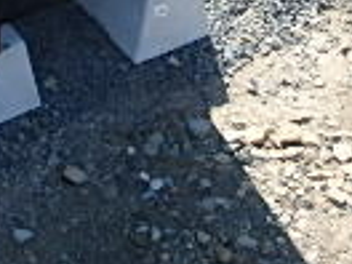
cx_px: 3
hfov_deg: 18.8
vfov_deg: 13.5
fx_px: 1037
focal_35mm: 102
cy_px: -155
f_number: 3.5
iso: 125
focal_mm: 3.7
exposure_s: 1/400
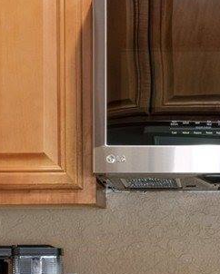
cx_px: 285
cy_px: 248
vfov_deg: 12.0
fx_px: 1293
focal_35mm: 159
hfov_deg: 9.6
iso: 100
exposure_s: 6
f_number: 22
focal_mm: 50
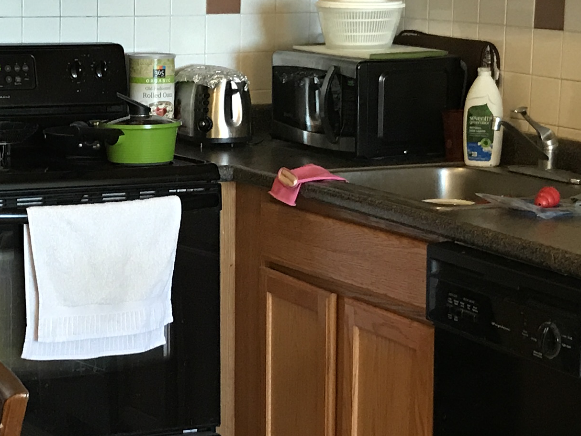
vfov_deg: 15.9
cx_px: 118
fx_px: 1561
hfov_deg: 20.8
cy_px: 199
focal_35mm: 93
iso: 64
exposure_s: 1/15
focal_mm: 3.99
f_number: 1.8
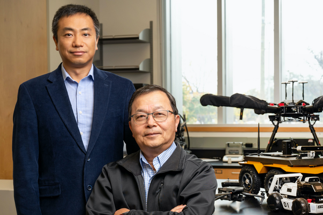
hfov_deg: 31.0
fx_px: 583
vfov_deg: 20.9
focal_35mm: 65
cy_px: 122
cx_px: 179
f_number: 7.1
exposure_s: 1/60
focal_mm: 56
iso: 400
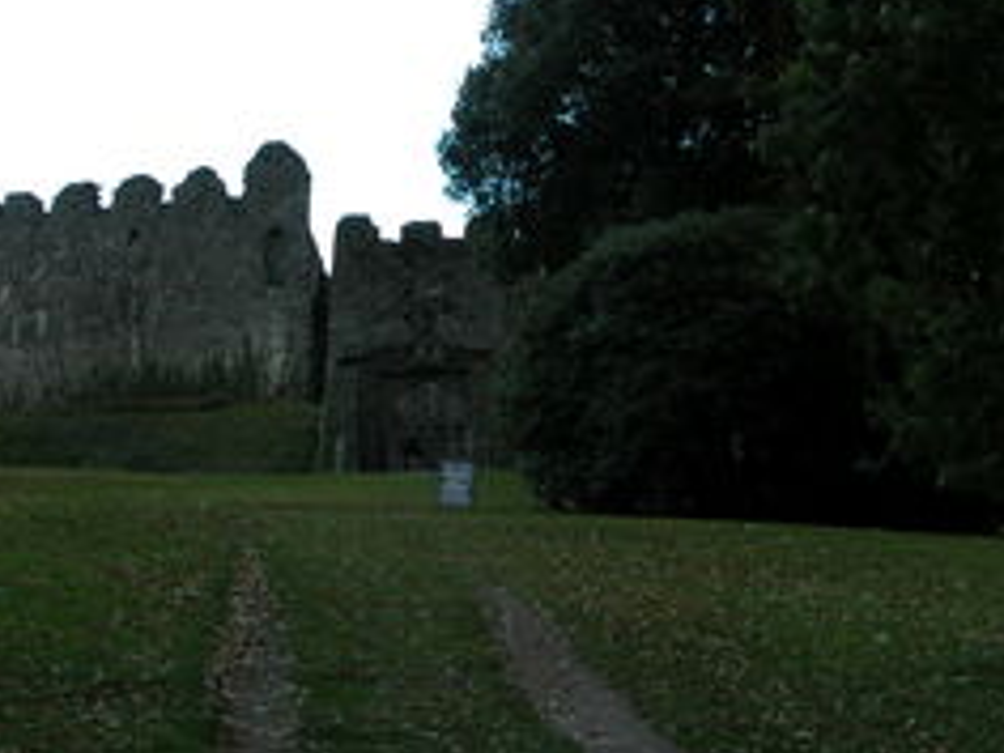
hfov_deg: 17.5
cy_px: 238
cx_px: 302
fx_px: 3248
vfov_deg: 13.2
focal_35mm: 112
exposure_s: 1/150
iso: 100
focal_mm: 16.8
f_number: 5.2
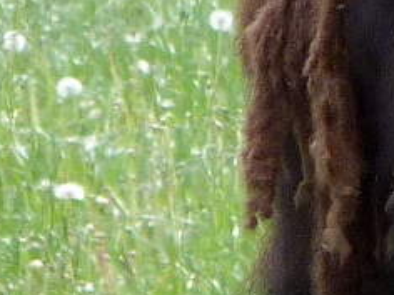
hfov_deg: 0.8
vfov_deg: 0.6
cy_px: 100
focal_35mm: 2483
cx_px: 836
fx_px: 28262
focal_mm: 75.2
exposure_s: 1/160
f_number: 4.5
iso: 80
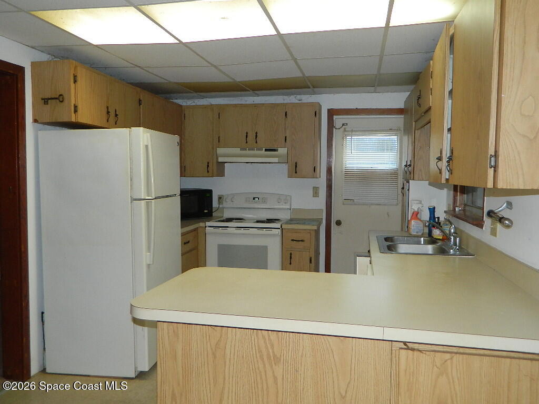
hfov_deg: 63.4
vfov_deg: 49.7
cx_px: 270
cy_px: 202
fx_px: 436
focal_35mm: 28
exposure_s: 1/30
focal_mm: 5.1
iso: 200
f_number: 3.2
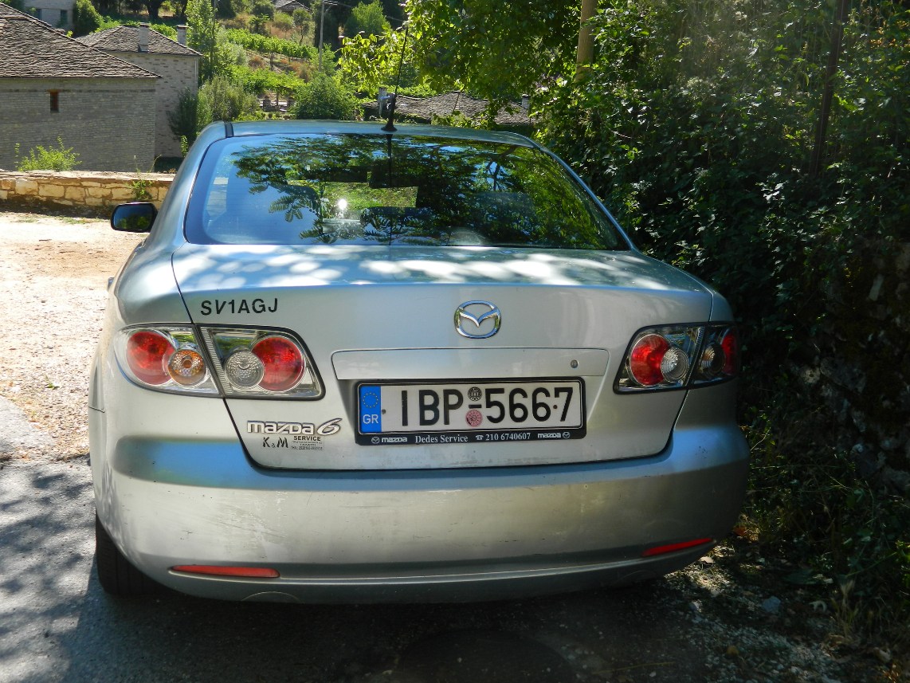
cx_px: 455
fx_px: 1078
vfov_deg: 35.1
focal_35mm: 41
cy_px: 342
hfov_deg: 45.8
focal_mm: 7.3
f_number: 3.5
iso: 80
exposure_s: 1/320
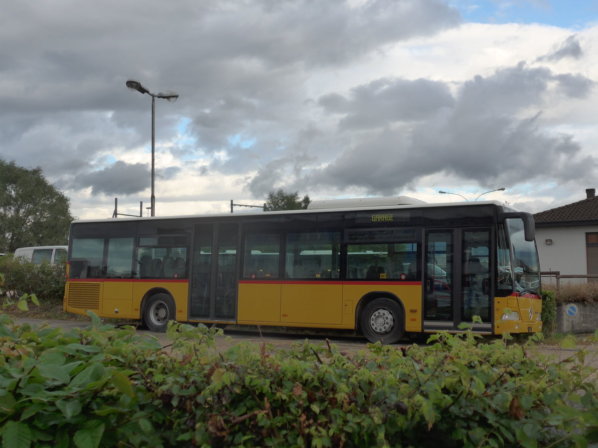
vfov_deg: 32.9
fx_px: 760
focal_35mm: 44
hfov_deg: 42.9
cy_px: 224
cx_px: 299
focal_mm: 9
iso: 160
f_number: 2.8
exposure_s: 1/800
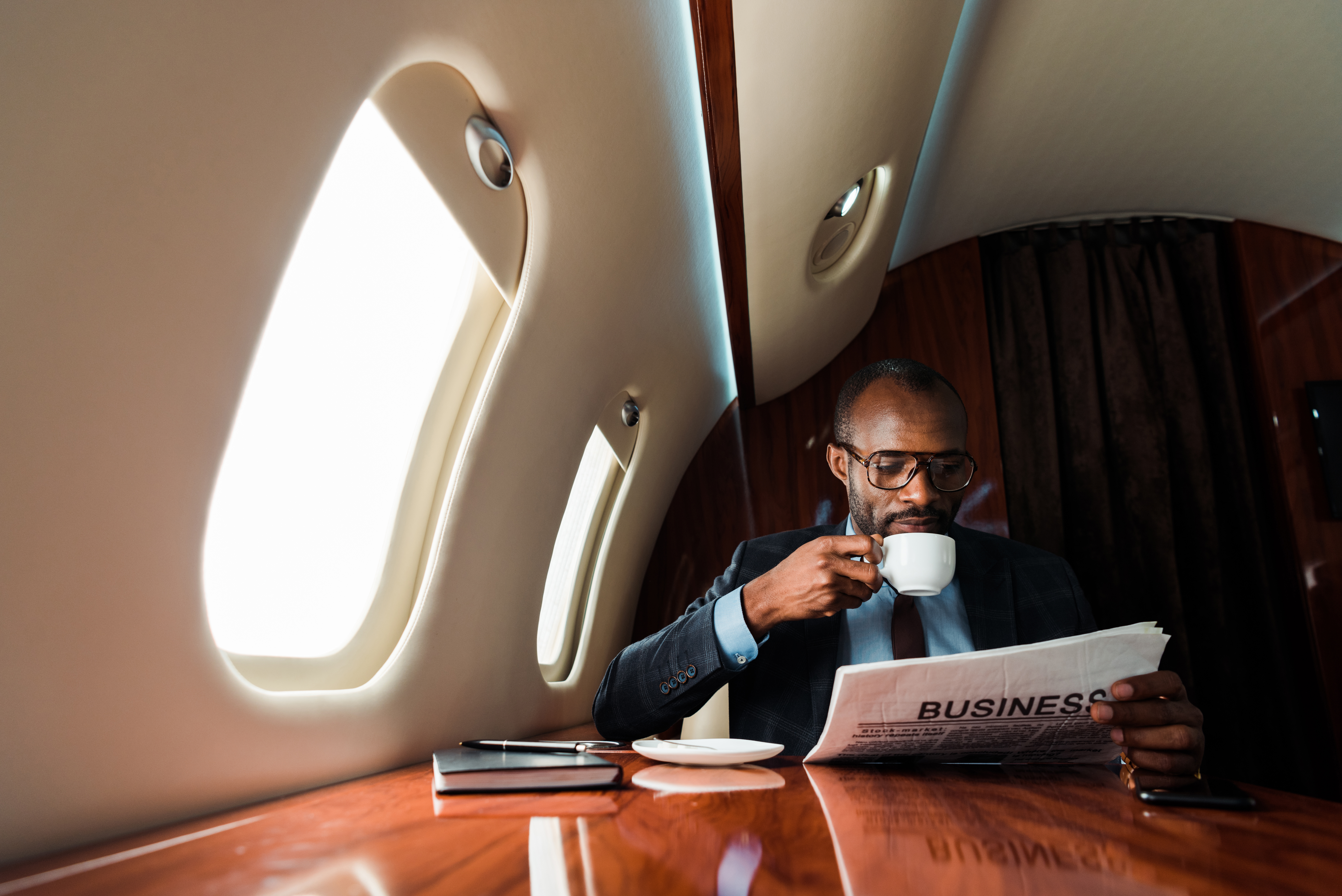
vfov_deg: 53.2
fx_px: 895
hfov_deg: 73.7
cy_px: 448
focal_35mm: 24
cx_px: 671
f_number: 4
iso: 100
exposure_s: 1/200
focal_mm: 24
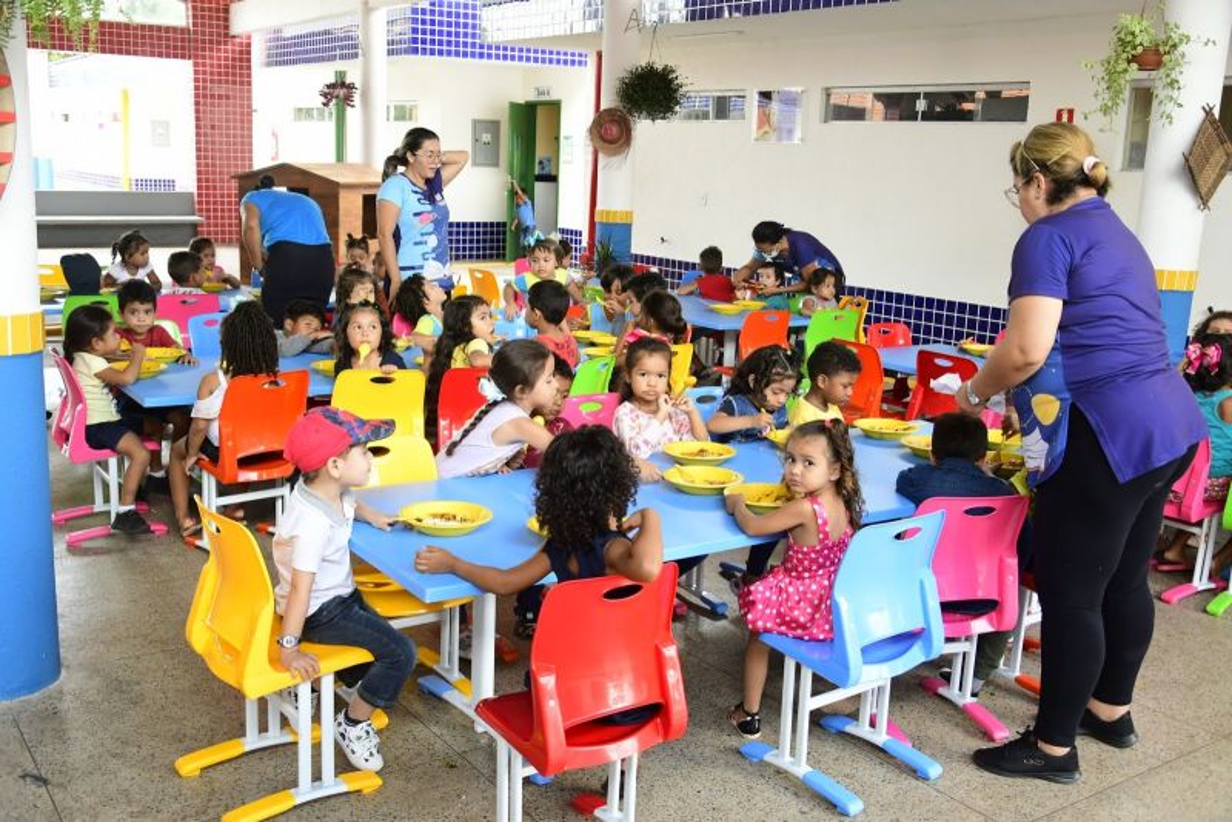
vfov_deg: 36.9
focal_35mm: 36
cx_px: 616
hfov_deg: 53.1
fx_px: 1232
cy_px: 411
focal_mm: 24
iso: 1250
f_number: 4.5
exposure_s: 1/200
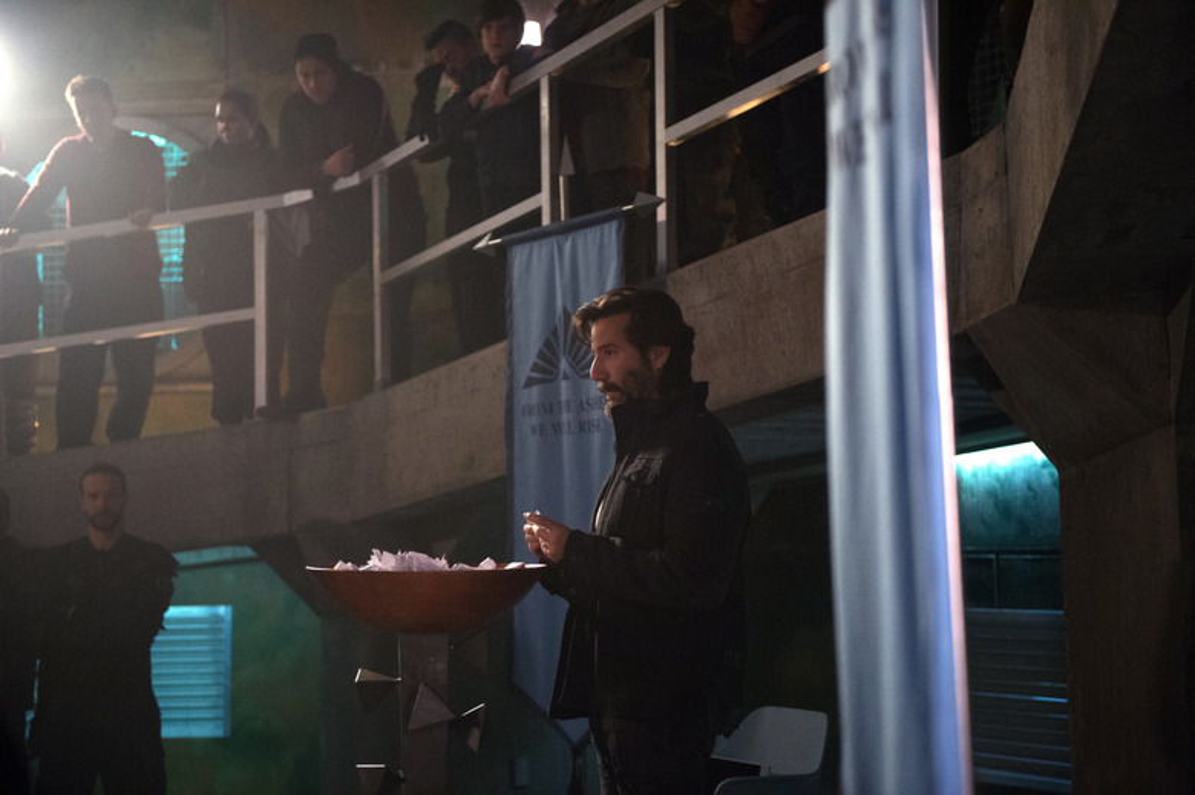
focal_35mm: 55
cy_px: 398
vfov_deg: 24.6
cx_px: 598
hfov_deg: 36.3
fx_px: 1824
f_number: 2.8
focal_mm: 55
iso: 6400
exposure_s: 1/60
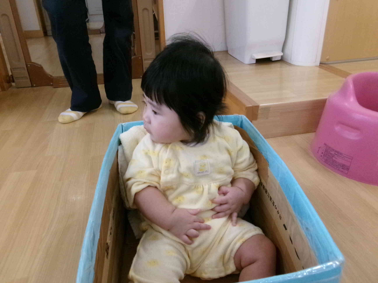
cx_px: 189
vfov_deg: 49.7
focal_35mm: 28
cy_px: 142
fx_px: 306
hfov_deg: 63.4
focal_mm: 5.1
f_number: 3.9
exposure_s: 1/120
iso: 800
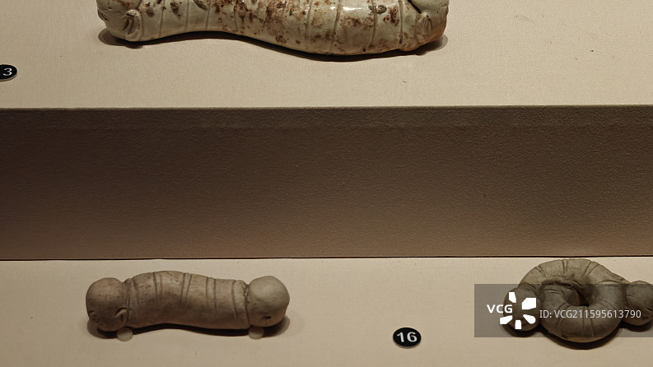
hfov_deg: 27.5
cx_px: 329
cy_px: 181
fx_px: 1333
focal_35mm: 77
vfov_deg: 15.7
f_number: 2.6
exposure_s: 1/76
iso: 2000
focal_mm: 13.3
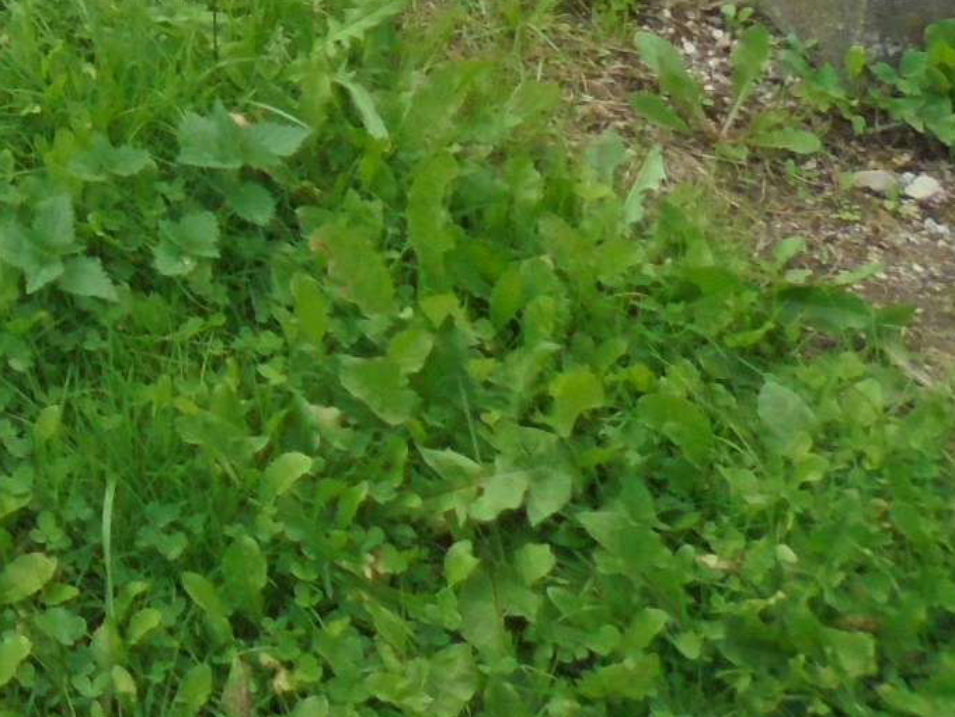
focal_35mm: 99
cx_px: -676
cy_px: -617
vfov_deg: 13.3
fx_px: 2732
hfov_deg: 16.9
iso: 100
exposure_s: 1/200
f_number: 3.5
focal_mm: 4.6
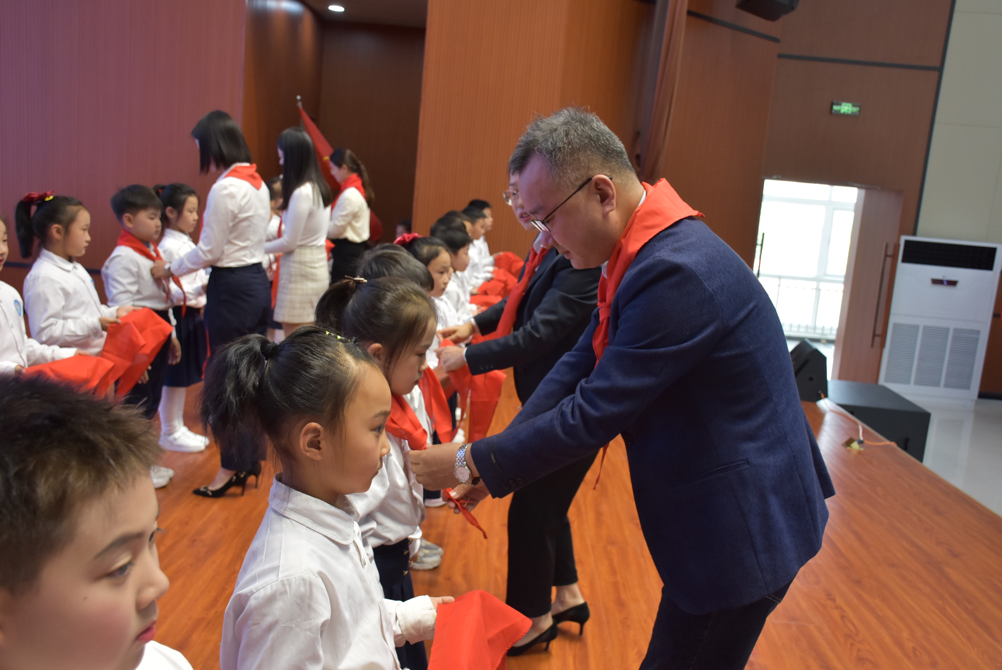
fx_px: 961
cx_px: 501
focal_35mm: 34
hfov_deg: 55.1
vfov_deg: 38.4
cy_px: 335
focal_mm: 23
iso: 800
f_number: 5.6
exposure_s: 1/125
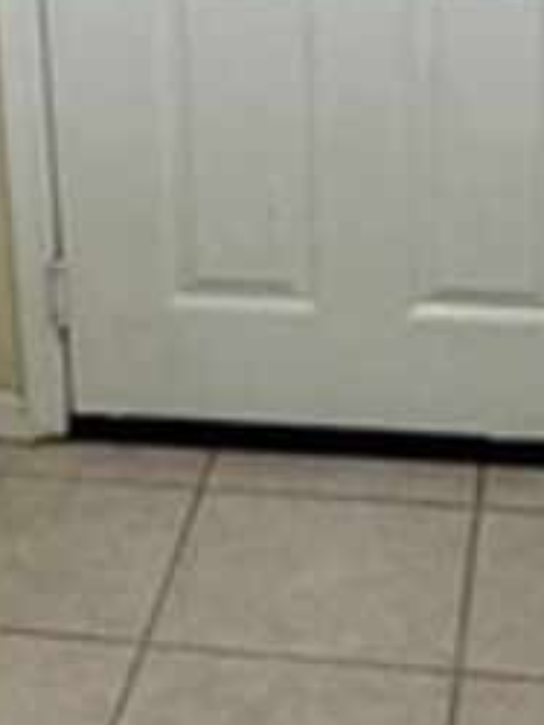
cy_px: 213
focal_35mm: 96
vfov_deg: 20.3
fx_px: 2010
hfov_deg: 15.2
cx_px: 12
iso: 250
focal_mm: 2.22
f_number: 2.2
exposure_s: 1/60
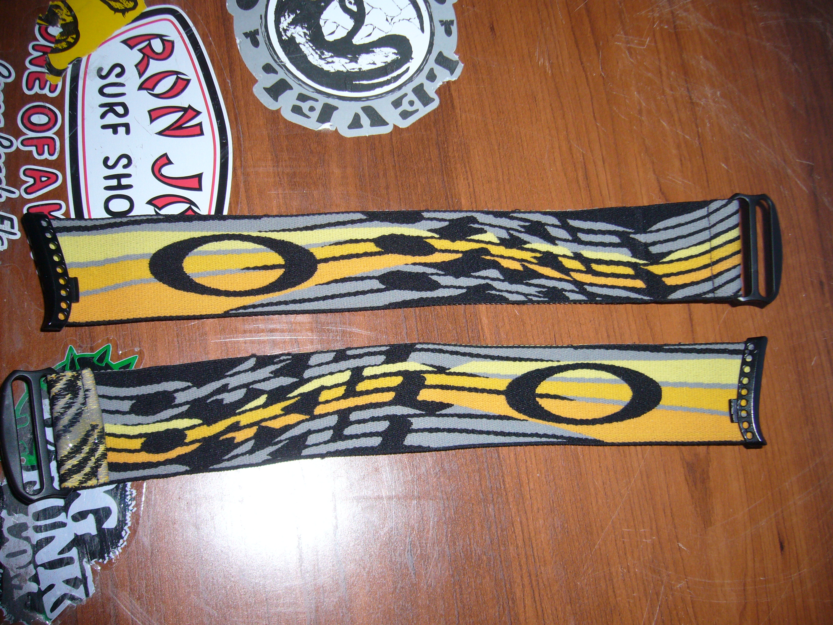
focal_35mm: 35
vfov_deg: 40.7
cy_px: 312
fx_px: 842
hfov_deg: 52.6
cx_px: 416
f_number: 2.8
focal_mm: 5.8
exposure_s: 1/60
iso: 100
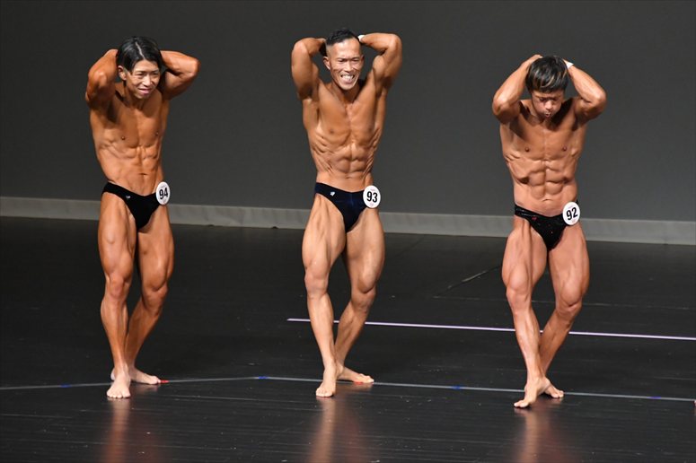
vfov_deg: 4.0
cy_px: 232
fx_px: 6667
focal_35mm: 345
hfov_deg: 6.0
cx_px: 348
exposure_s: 1/400
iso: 5000
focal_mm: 230
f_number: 5.6
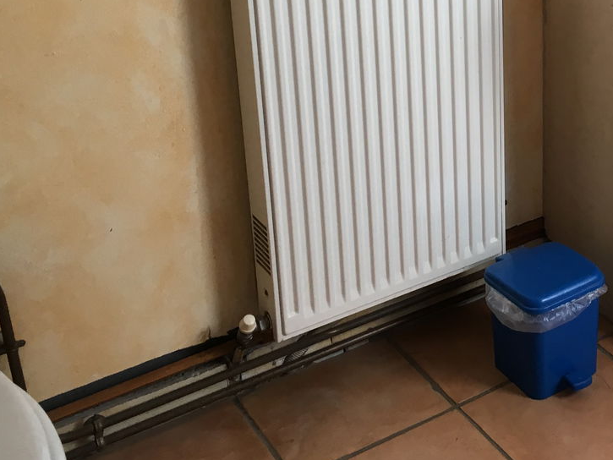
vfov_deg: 22.2
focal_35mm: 64
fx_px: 1134
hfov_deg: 28.8
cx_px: 578
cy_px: 24
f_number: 2.2
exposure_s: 1/33
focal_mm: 4.15
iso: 32
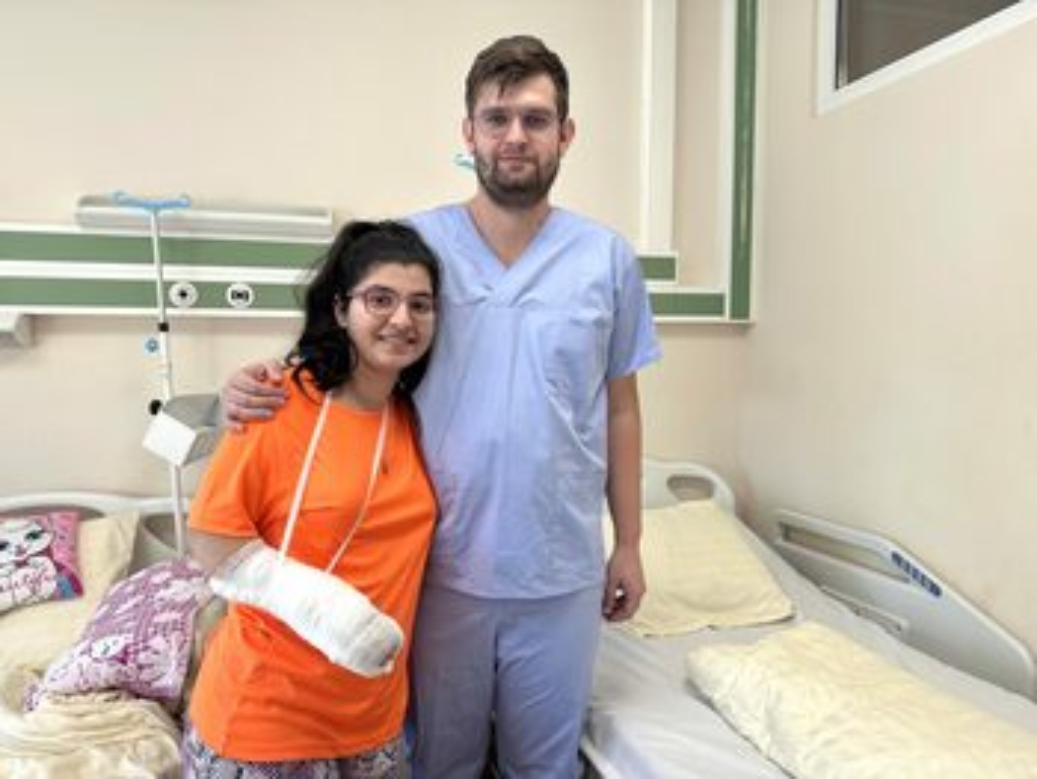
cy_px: 390
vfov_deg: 56.9
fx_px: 719
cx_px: 518
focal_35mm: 24
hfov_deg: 71.6
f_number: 1.78
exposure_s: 1/121
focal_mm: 6.86
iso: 64
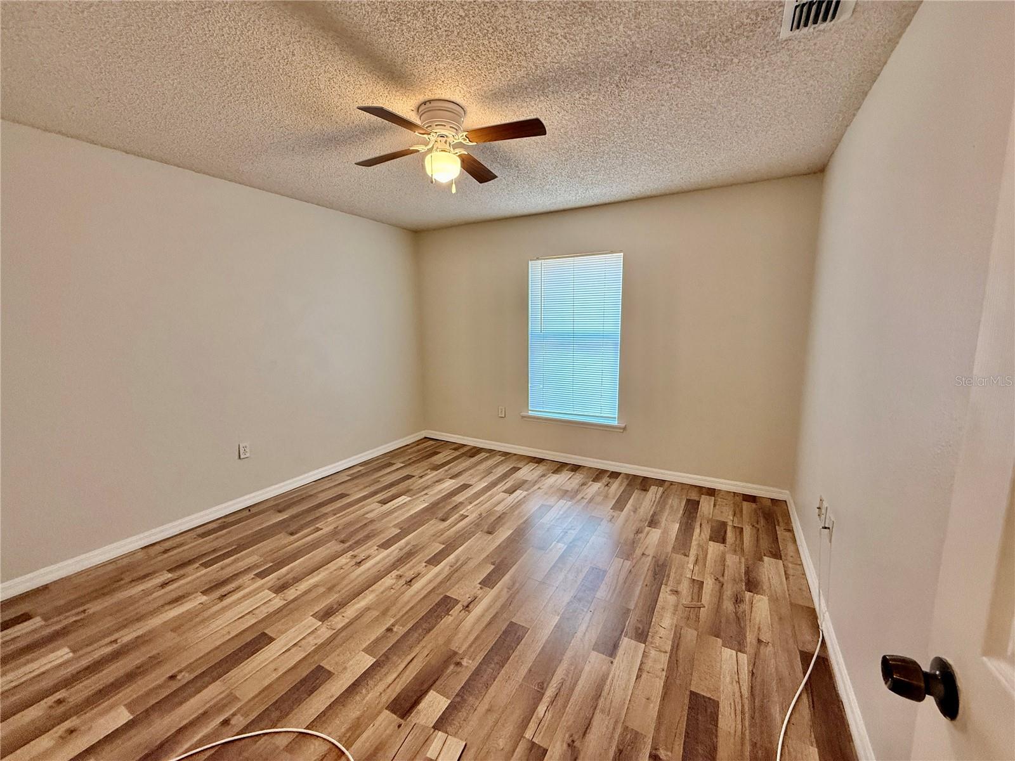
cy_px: 380
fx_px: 411
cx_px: 508
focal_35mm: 14
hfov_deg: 102.1
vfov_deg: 85.7
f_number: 2.2
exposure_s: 1/120
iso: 250
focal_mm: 2.22
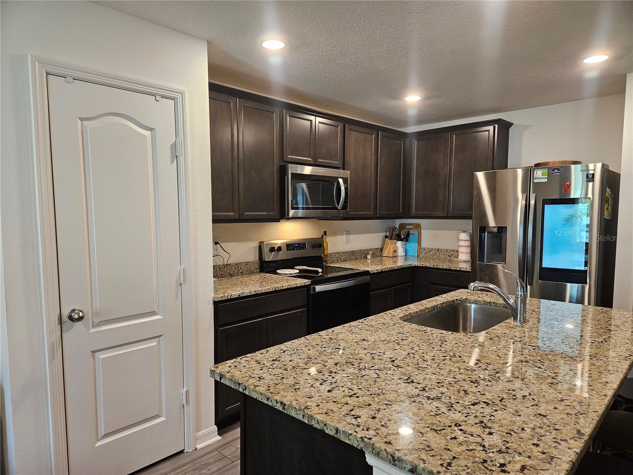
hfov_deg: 73.9
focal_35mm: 23
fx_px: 421
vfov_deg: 58.9
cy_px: 238
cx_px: 316
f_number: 1.8
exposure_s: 1/120
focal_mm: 5.4
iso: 400
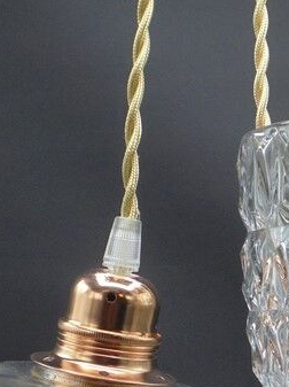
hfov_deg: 12.7
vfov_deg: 16.5
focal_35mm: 115
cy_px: 441
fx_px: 1283
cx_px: 271
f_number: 4.5
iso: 100
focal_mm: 7.8
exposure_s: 1/30
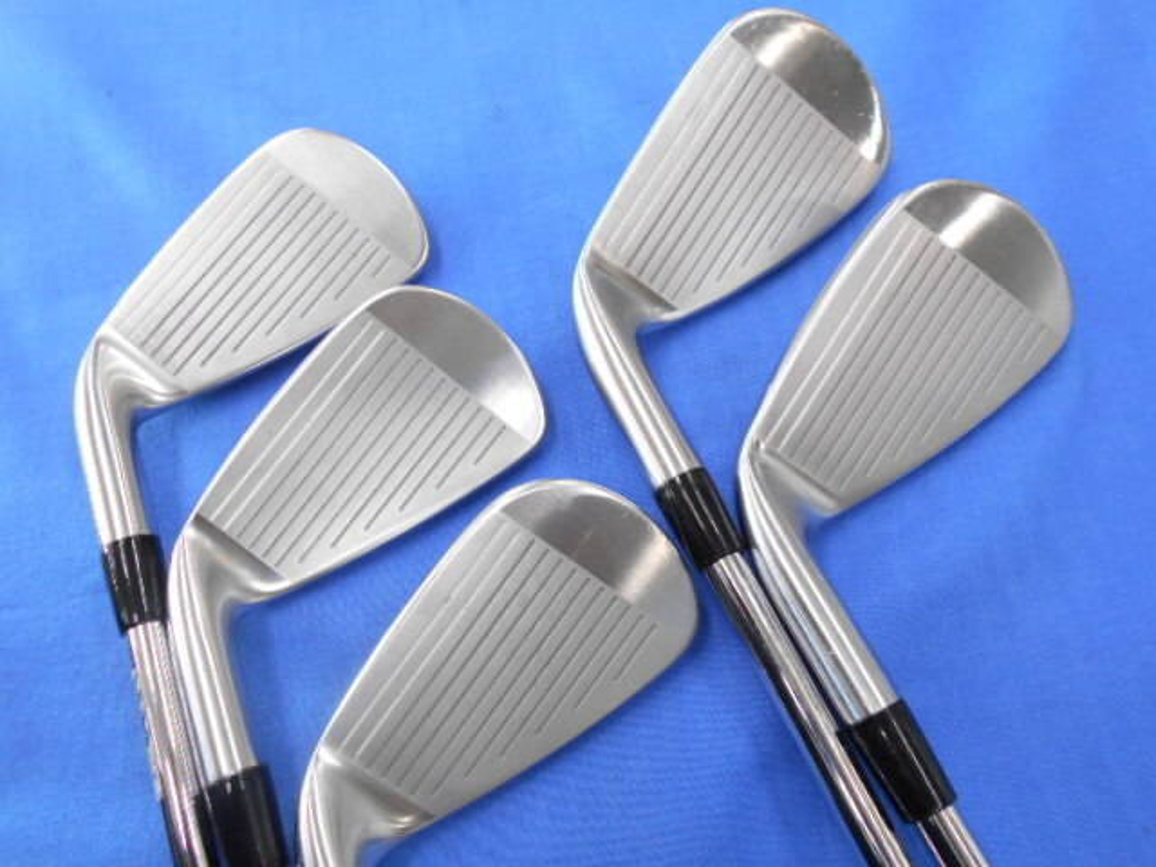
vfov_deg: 53.1
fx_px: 868
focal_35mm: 26
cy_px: 434
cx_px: 578
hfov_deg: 67.3
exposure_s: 1/30
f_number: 3.2
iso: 200
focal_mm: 4.6
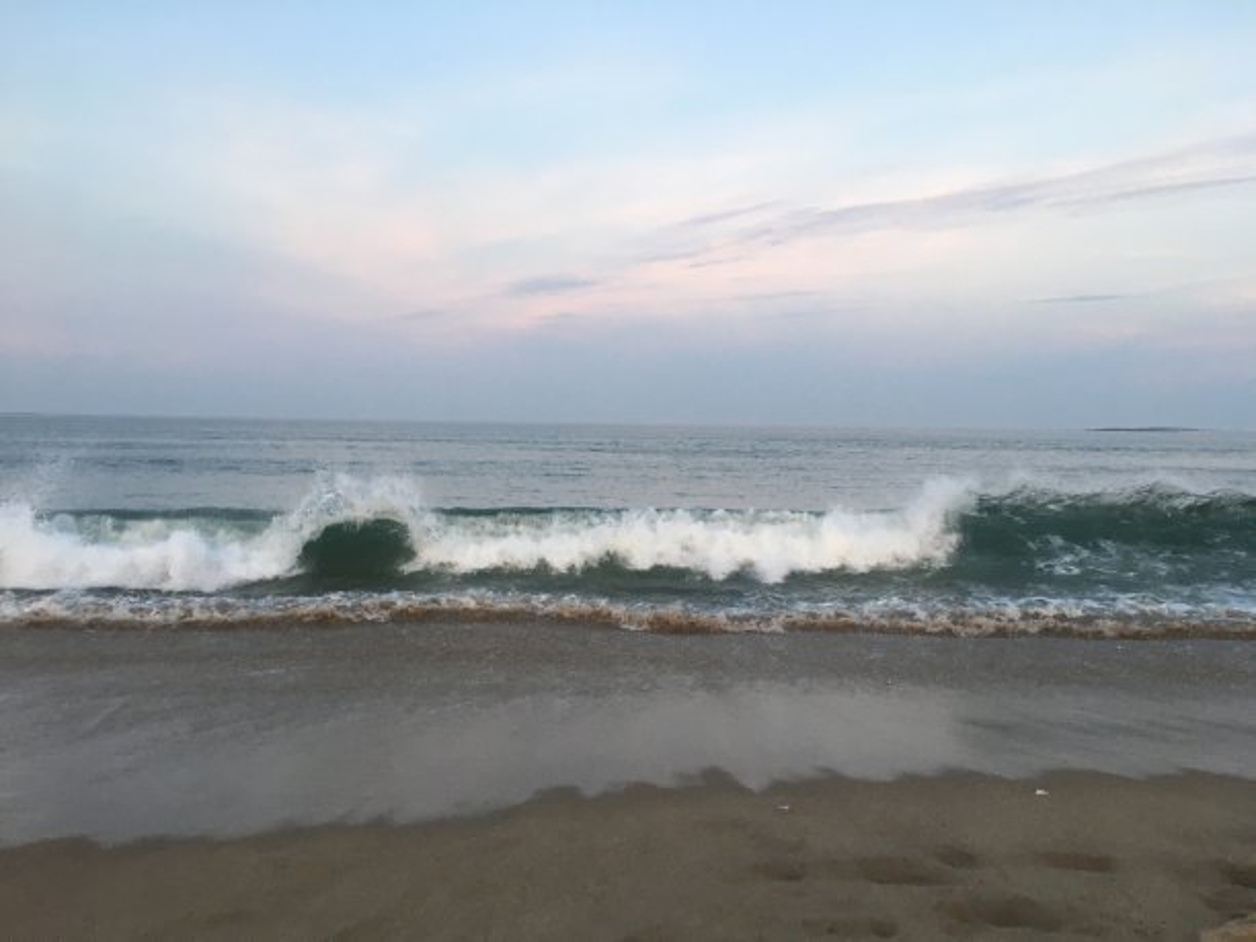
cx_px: 628
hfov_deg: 61.7
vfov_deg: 48.2
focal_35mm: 29
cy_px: 471
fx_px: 1052
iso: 32
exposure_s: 1/40
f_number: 2.2
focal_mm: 4.15
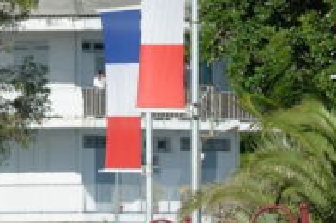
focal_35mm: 1043
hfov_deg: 2.0
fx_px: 9719
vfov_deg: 1.3
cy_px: 249
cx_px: 345
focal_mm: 170
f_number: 6.3
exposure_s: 1/400
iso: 100
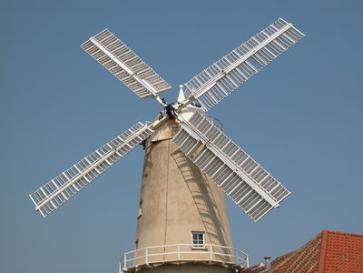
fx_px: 608
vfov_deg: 25.2
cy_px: 136
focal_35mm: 58
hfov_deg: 33.2
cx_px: 182
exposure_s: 1/568
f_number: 7
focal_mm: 14.7
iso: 100
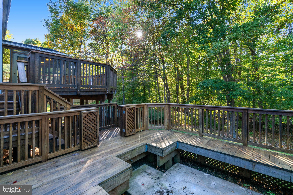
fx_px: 130
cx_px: 146
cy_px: 98
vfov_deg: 73.8
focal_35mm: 16
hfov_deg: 96.7
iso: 800
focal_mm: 16
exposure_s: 1/80
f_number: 8
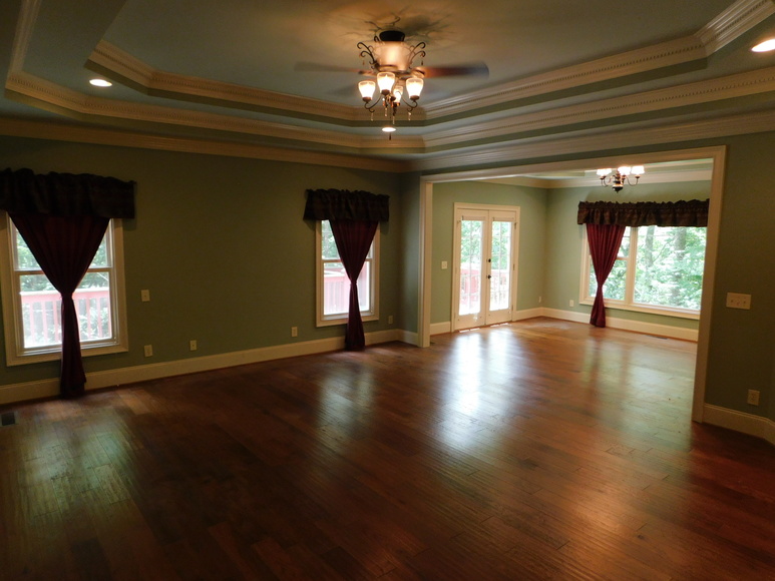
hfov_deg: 73.9
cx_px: 388
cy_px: 290
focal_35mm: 23
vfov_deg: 58.9
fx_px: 515
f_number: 3
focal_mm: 4
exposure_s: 1/30
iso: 220
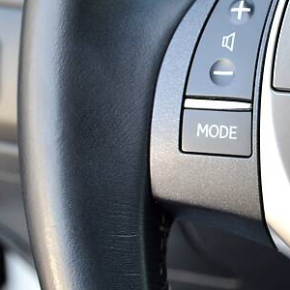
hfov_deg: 13.5
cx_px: 237
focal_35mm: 129
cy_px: 69
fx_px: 1223
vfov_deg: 13.5
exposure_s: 1/80
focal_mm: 38
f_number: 5
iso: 400
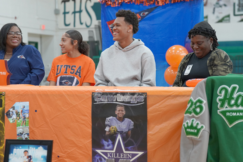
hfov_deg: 24.5
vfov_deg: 16.4
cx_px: 122
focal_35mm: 83
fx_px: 560
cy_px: 81
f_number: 4
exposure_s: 1/160
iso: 2500
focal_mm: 83
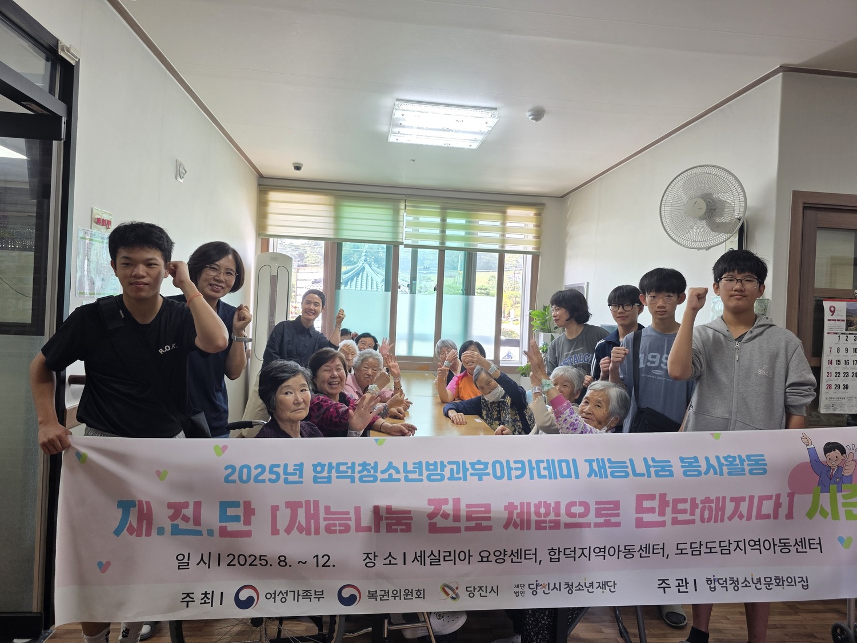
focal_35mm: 23
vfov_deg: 58.9
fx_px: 569
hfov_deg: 73.9
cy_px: 322
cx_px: 428
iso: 64
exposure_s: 1/120
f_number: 1.7
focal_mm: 6.3
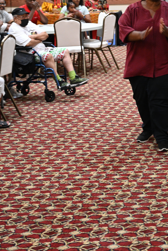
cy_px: 64
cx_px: 264
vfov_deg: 19.9
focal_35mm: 102
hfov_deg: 12.6
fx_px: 714
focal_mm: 45
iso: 2000
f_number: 5.6
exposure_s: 1/50
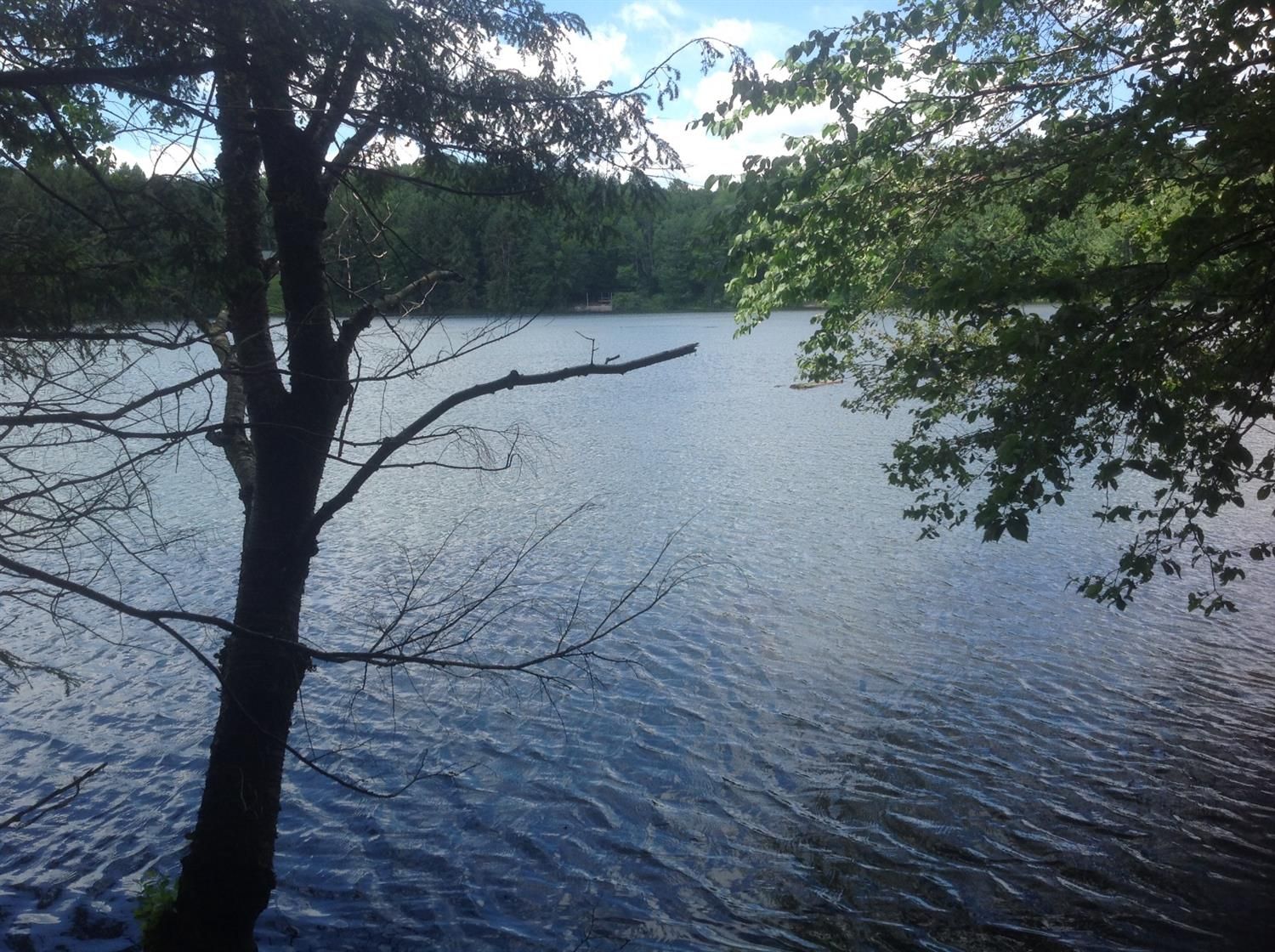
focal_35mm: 35
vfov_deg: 40.6
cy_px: 476
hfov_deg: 52.7
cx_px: 638
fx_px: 1287
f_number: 2.4
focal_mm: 4.28
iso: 50
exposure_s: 1/672
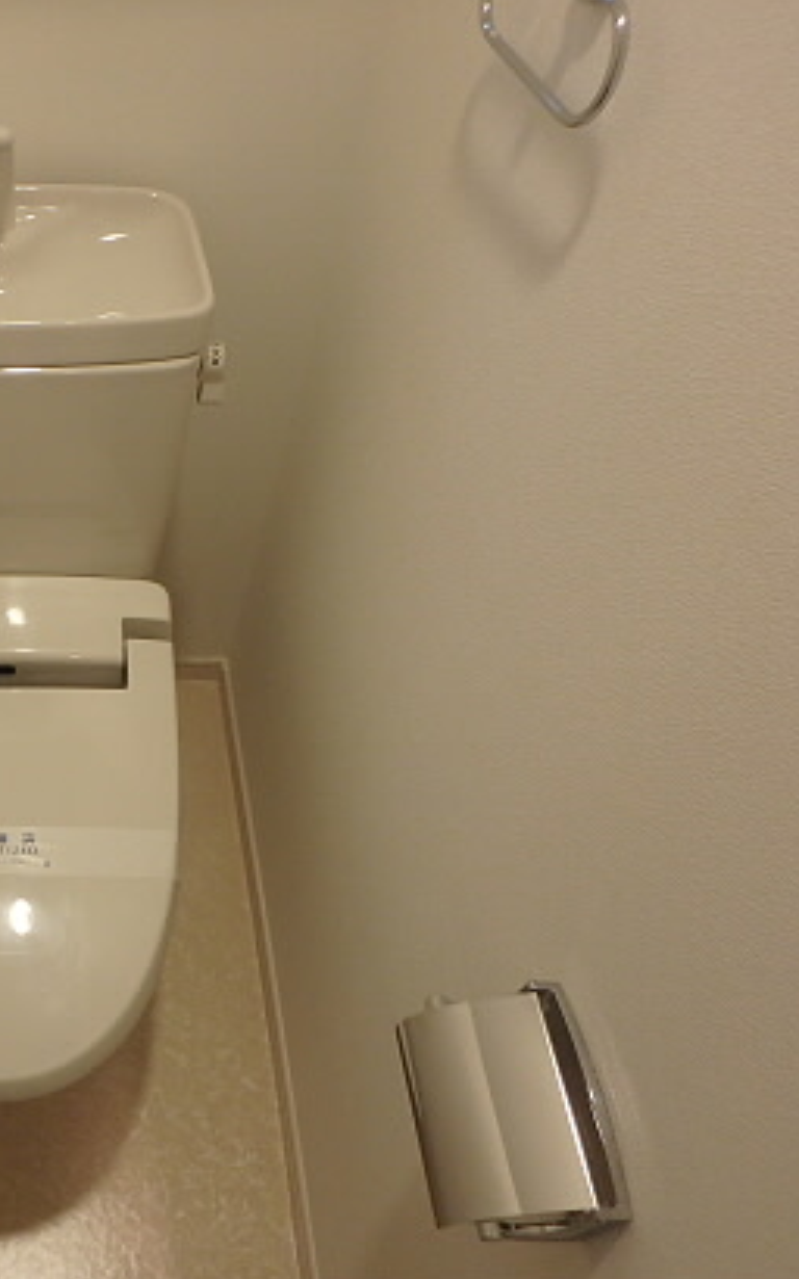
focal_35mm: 30
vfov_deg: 62.9
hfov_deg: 36.9
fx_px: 1046
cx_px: -22
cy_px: 640
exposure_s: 1/30
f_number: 3.5
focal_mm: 3.7
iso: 320
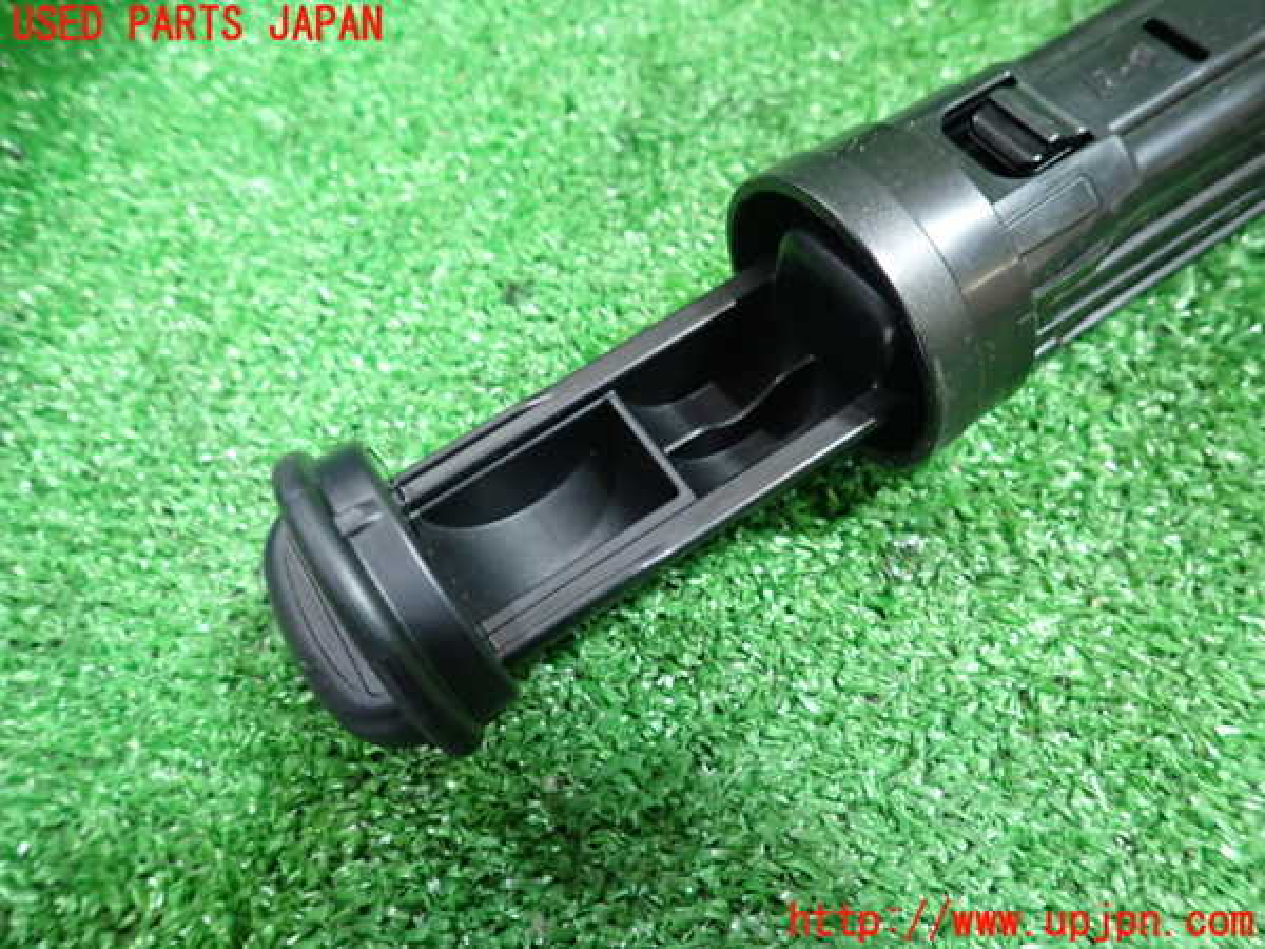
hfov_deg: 69.4
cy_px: 474
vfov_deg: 54.9
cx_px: 632
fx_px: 914
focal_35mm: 25
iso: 500
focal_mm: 4.5
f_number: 2
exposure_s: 1/30
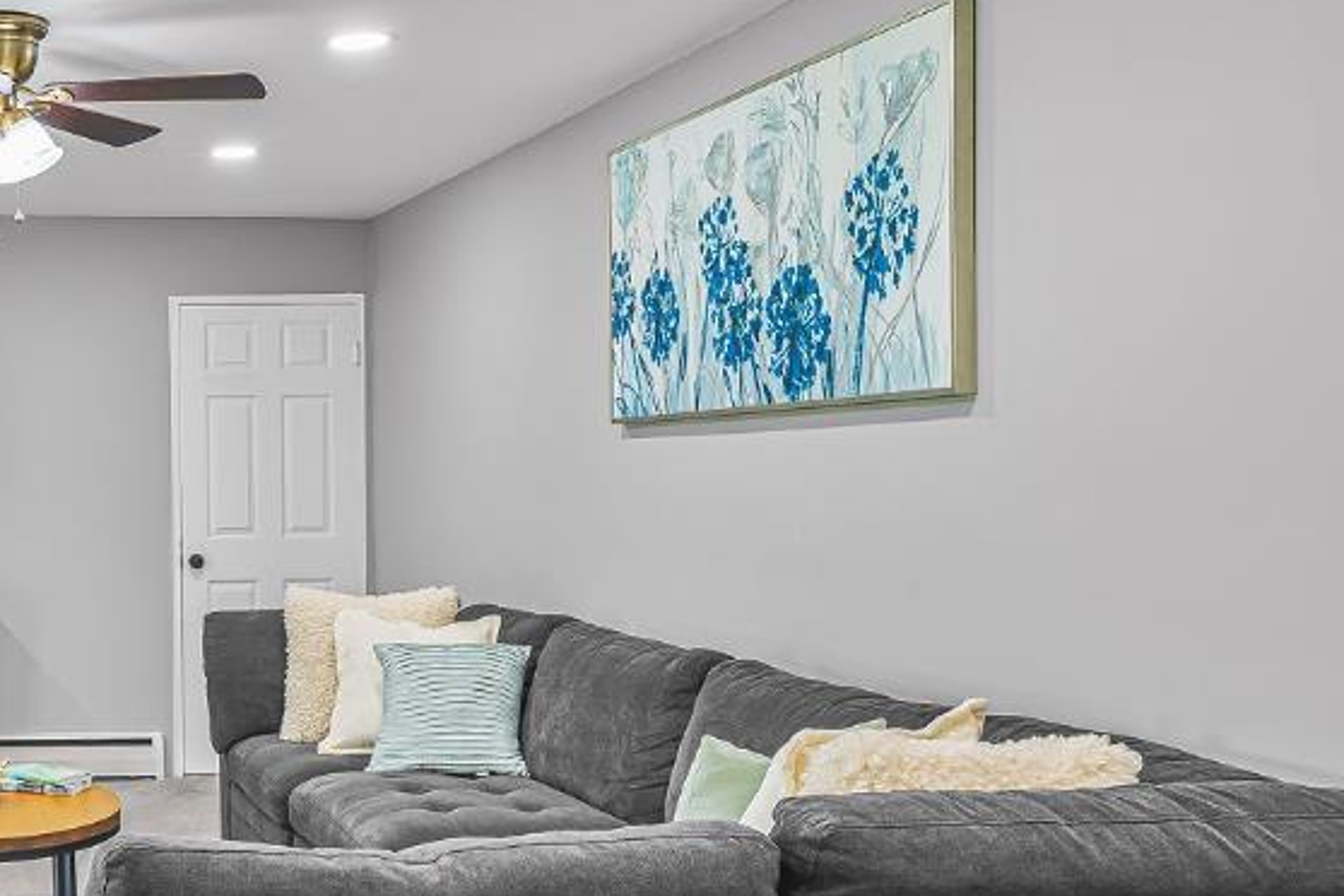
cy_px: 474
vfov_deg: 31.2
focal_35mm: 43
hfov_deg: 39.2
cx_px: -48
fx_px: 1605
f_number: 8
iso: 320
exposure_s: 1
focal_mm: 16
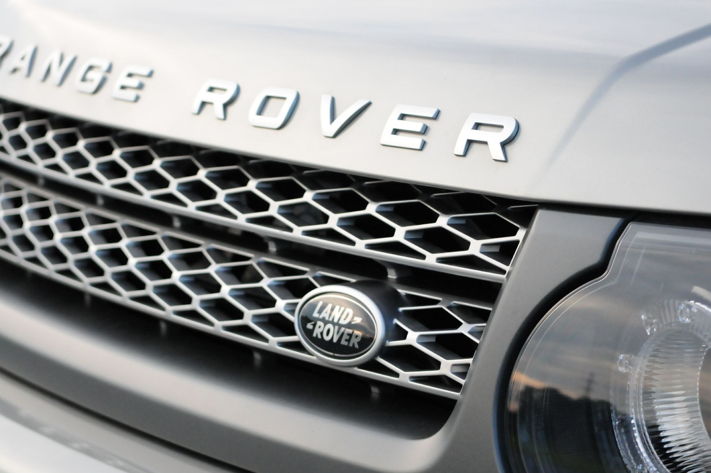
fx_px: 2229
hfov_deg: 18.1
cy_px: 199
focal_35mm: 113
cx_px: 300
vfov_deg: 12.1
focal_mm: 62
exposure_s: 1/1000
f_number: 5
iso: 2000
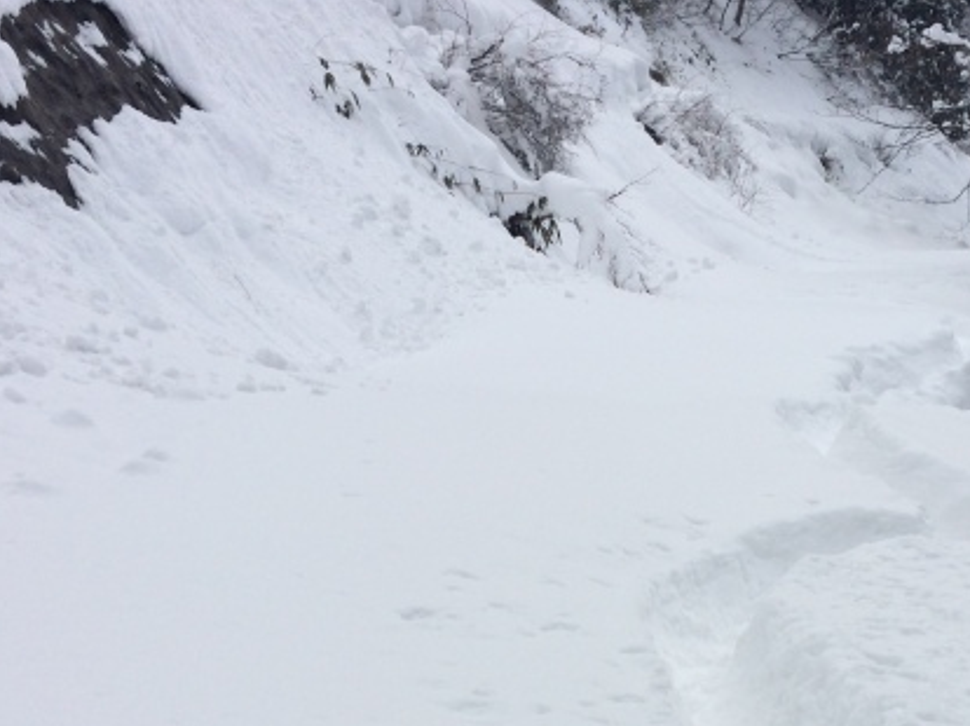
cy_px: 663
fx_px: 1624
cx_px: 663
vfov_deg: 24.4
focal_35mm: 58
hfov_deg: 32.9
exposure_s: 1/2740
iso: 40
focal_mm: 4.12
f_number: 2.2
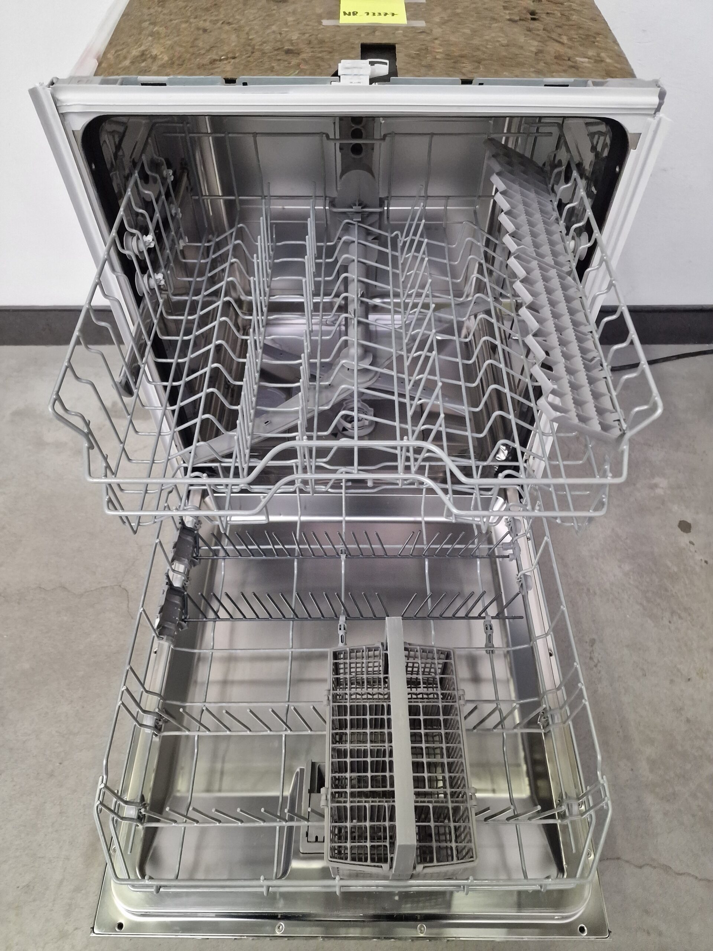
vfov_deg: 73.9
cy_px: 476
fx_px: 632
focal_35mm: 23
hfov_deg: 58.9
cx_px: 356
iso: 800
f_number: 1.8
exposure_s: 1/100
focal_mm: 6.4
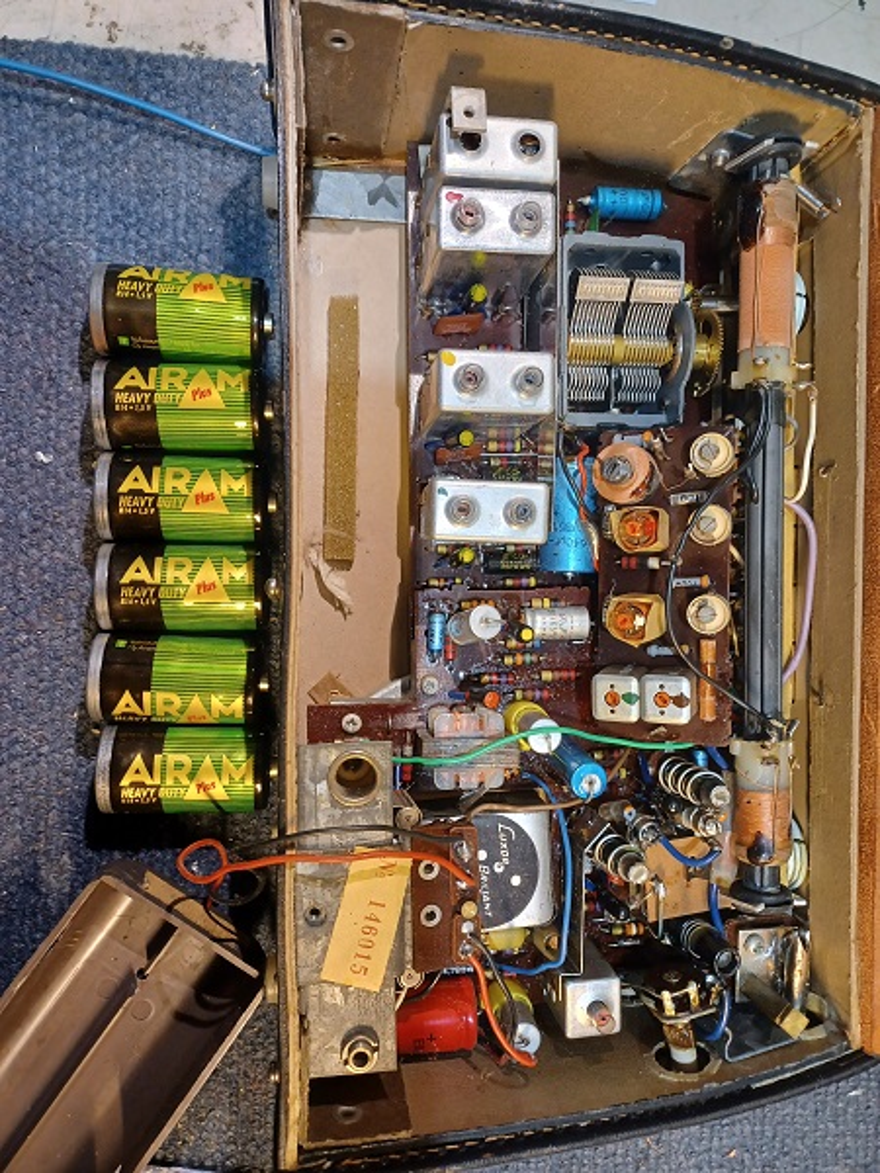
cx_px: 440
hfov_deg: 54.9
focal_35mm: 25
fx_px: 847
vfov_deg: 69.4
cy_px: 586
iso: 320
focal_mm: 4.6
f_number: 1.8
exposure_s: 1/49
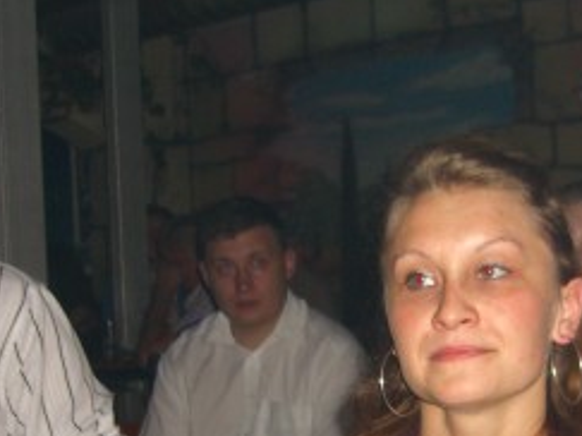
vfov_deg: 15.4
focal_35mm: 94
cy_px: 455
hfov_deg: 20.8
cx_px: 359
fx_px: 1580
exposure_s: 1/60
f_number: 2.8
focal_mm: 7.9
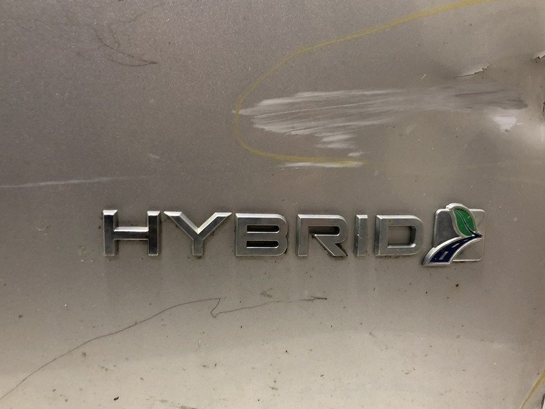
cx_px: 299
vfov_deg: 41.8
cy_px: 217
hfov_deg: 53.9
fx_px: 535
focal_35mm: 34
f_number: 1.8
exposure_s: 1/17
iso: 50
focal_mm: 4
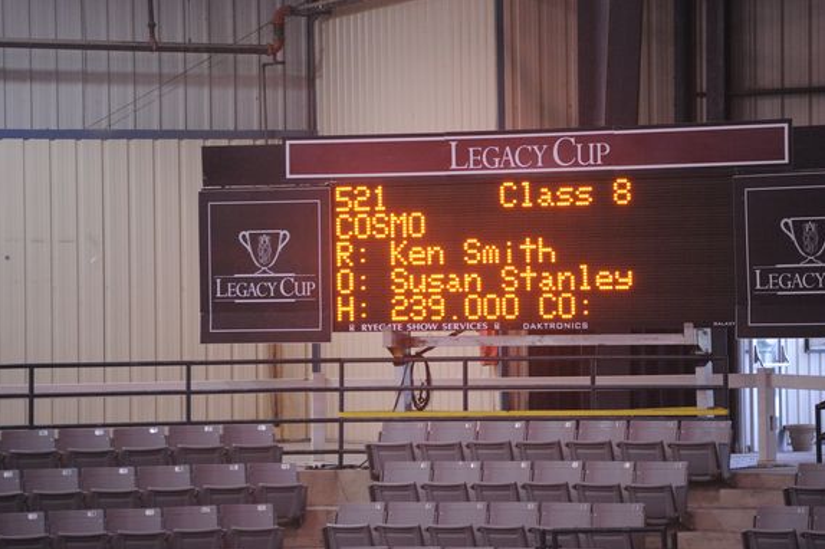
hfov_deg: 9.2
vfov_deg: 6.2
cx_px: 428
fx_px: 5107
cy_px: 259
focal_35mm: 223
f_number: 2.8
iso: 5000
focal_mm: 200
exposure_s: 1/400
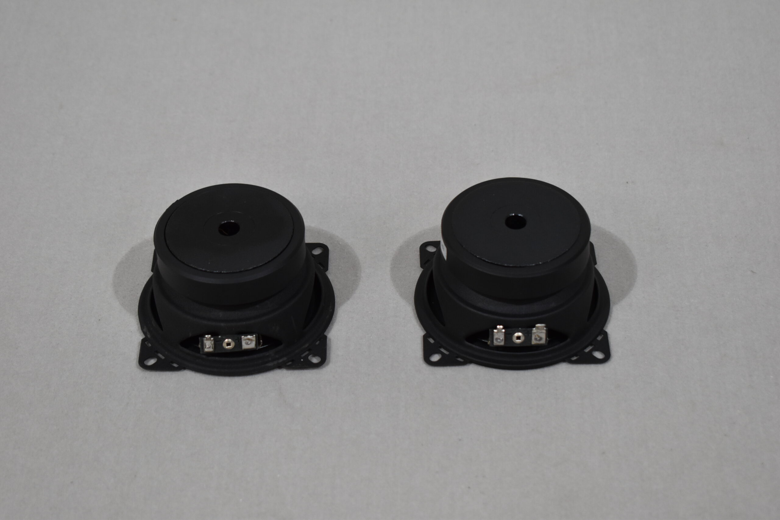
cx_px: 390
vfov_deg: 17.5
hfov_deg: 26.0
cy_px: 260
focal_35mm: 78
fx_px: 1690
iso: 800
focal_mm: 52
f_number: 5.6
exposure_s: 1/200
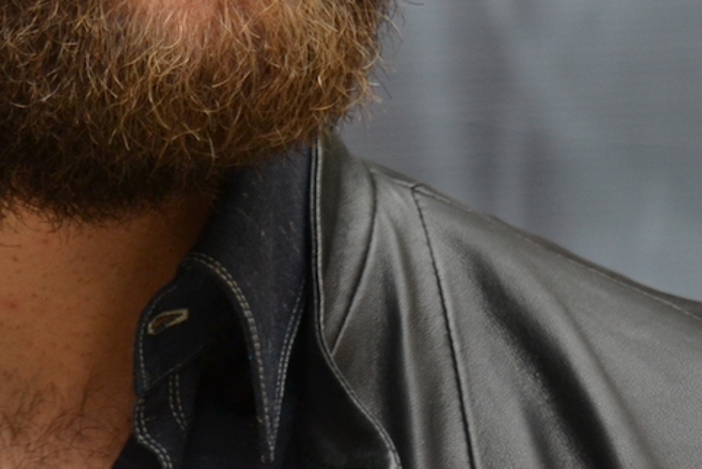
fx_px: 21364
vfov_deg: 1.3
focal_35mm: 1095
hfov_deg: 1.9
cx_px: 412
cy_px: -247
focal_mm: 220
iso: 400
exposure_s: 1/160
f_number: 5.3
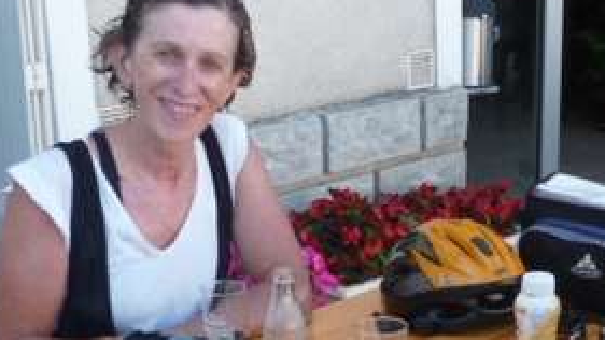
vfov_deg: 13.7
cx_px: 424
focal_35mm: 86
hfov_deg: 24.6
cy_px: 381
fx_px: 1379
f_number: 3.1
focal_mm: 6.6
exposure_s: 1/160
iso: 100
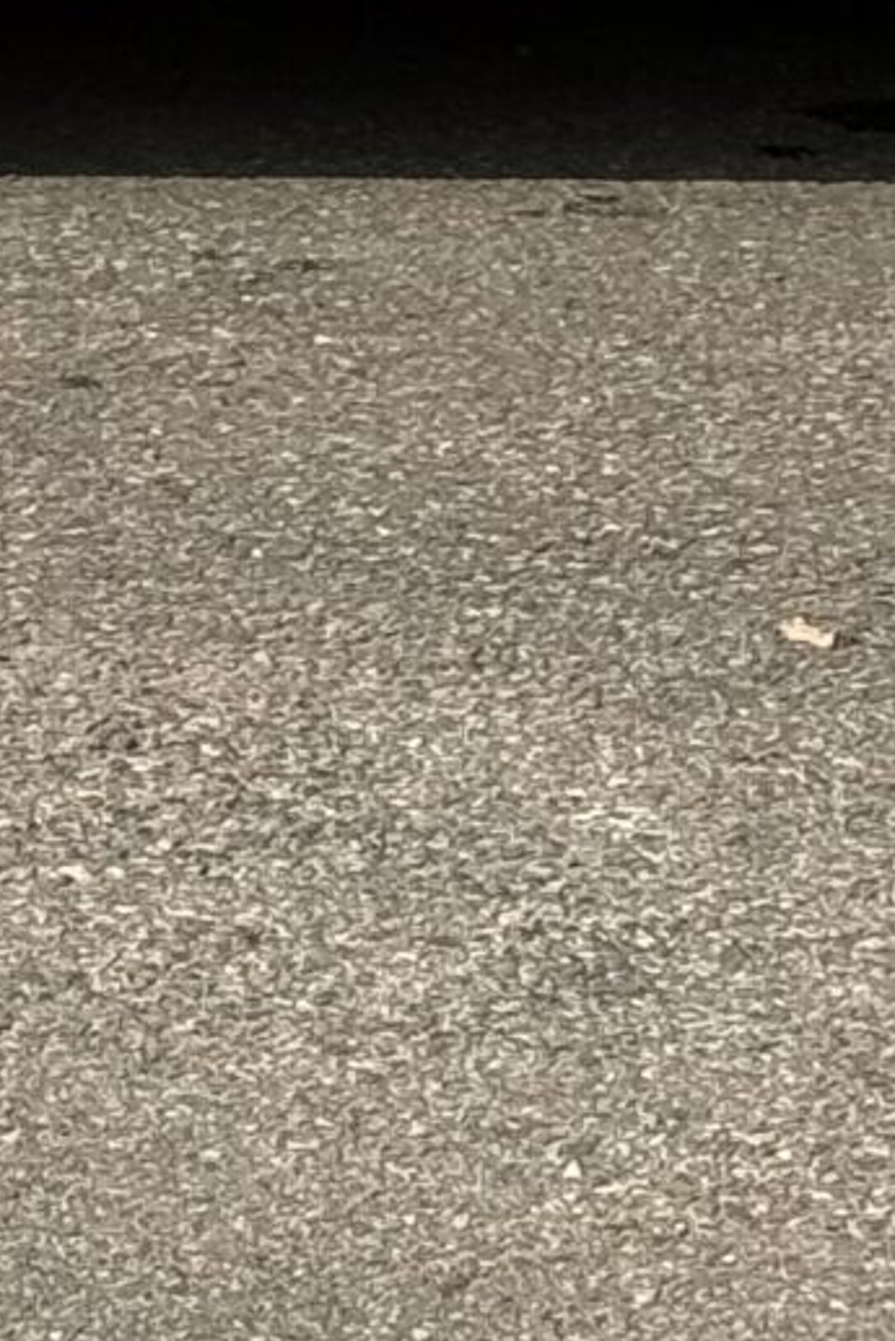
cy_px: -1019
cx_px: 231
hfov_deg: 5.6
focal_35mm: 247
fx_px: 9204
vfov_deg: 8.1
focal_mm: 6.76
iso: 100
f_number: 1.78
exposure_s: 1/3891
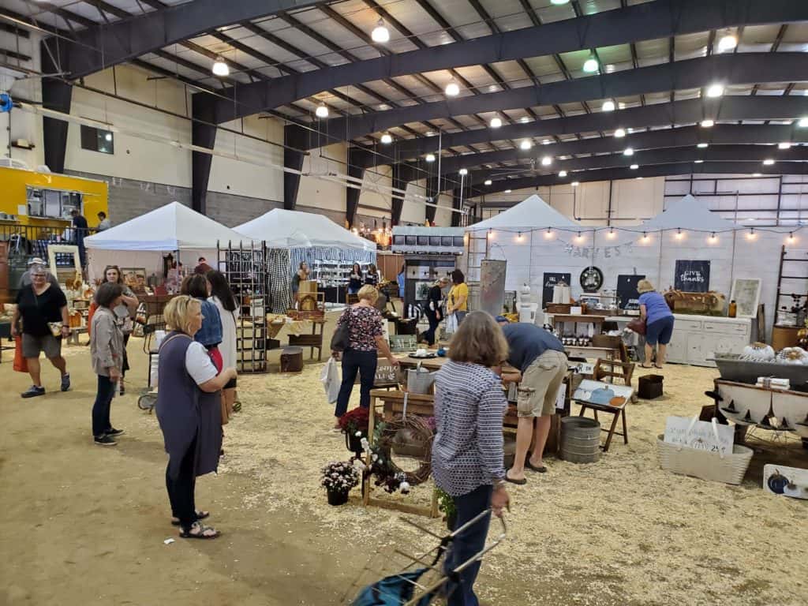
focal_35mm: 26
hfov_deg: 67.3
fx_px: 607
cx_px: 404
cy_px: 303
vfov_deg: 53.1
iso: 320
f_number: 2.4
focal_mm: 4.3
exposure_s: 1/39
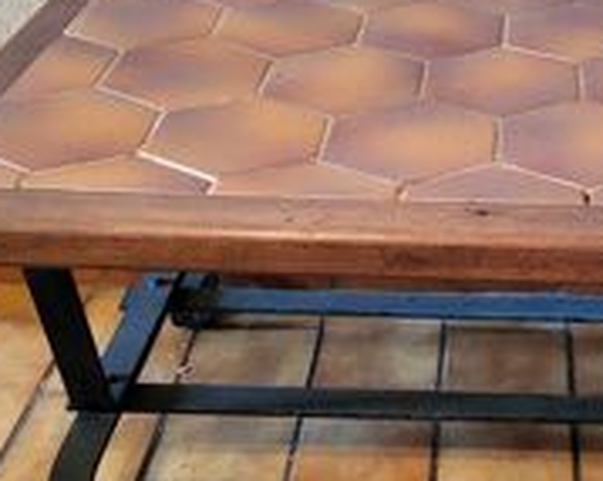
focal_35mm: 68
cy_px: 289
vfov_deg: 22.4
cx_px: 492
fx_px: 1213
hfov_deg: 27.3
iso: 640
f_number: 1.8
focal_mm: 5.4
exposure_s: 1/33.3
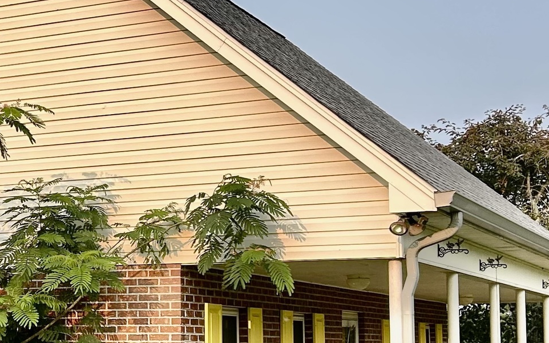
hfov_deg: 22.5
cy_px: 240
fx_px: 1317
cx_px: -26
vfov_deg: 14.8
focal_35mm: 88
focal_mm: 5.7
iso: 50
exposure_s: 1/1196
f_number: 1.5
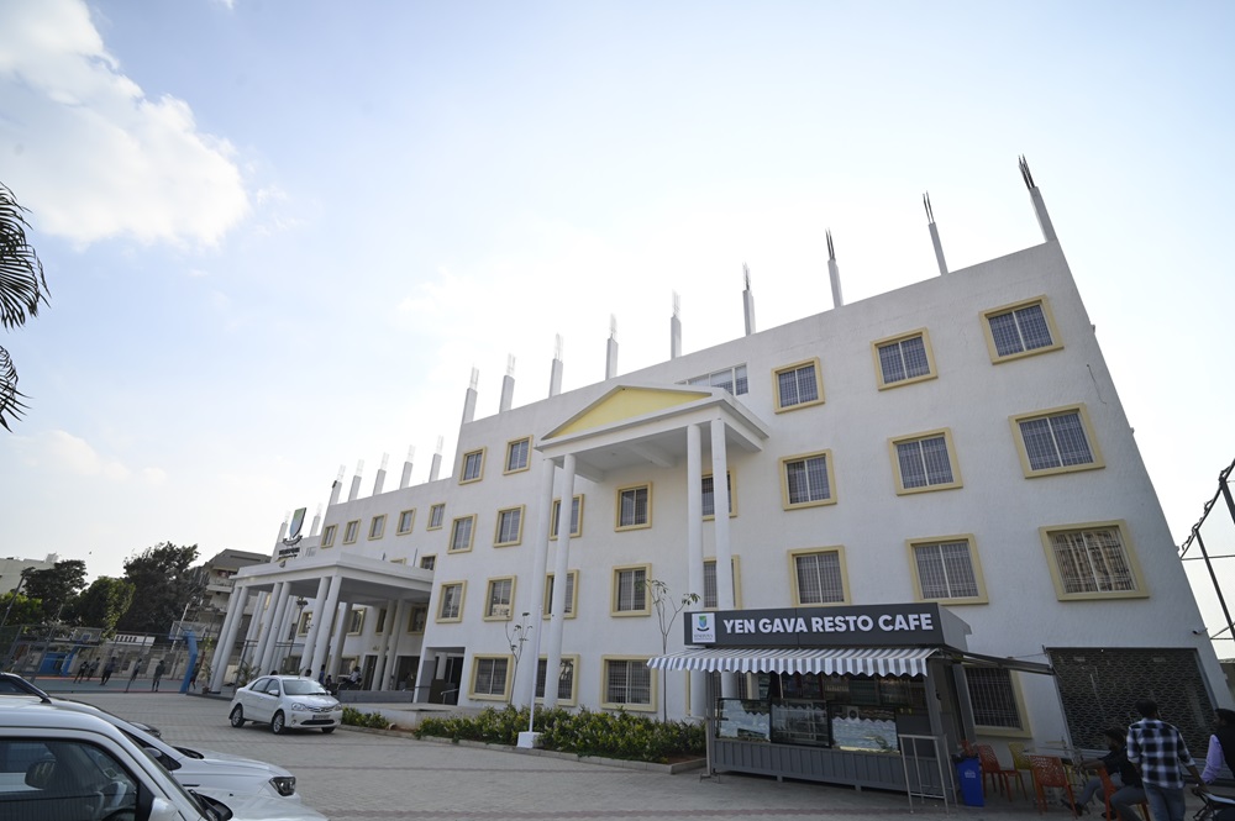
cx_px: 618
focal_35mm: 16
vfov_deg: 73.6
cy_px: 410
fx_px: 548
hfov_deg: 96.8
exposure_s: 1/800
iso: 400
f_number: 6.3
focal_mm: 16
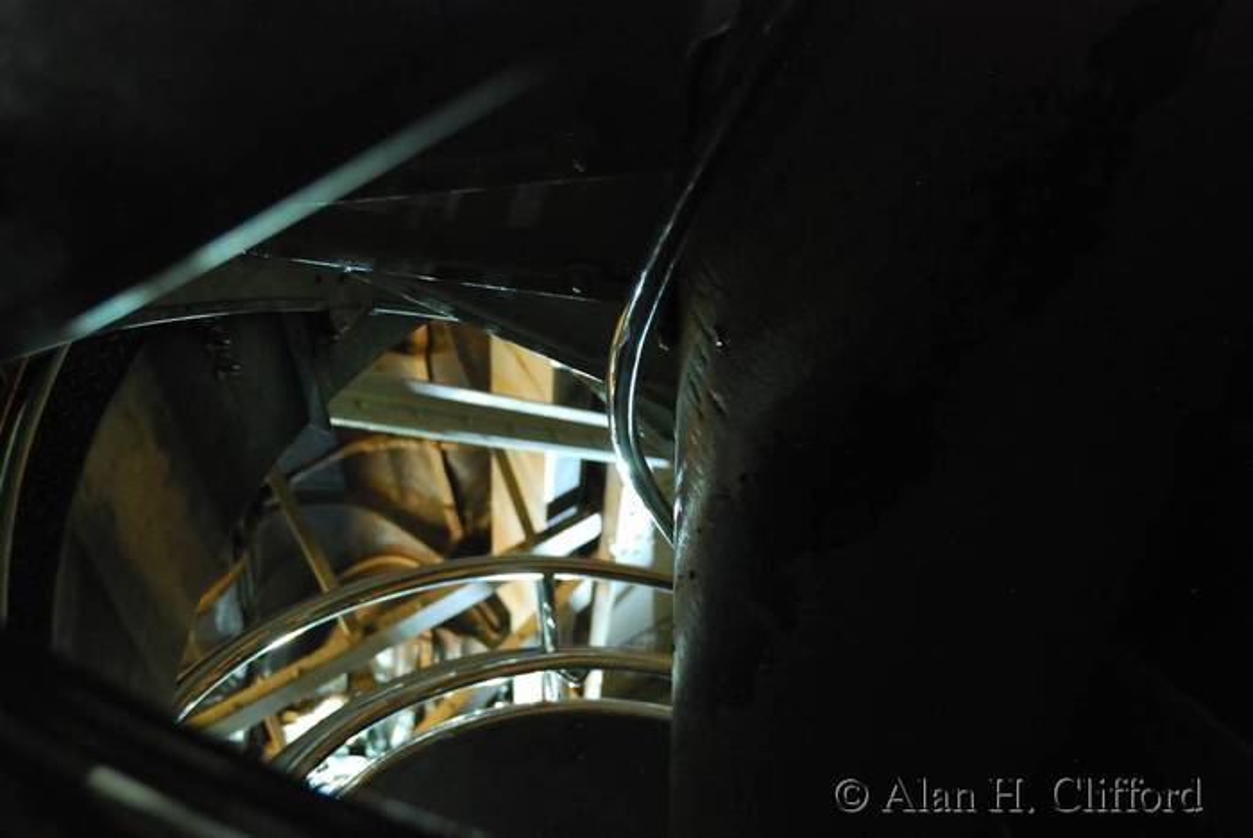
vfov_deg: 29.0
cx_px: 626
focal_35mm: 46
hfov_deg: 42.3
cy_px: 419
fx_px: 1620
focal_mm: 31
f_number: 4.2
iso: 1600
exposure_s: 1/10
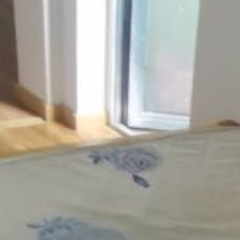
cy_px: 324
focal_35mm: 79
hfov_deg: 17.3
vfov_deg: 19.9
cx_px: 450
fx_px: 620
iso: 320
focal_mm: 2.26
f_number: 2.2
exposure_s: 1/100
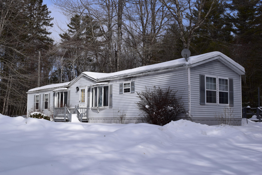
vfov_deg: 28.9
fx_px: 338
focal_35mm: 46
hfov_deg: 42.3
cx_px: 131
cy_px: 88
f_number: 11
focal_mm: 31
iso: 200
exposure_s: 1/640
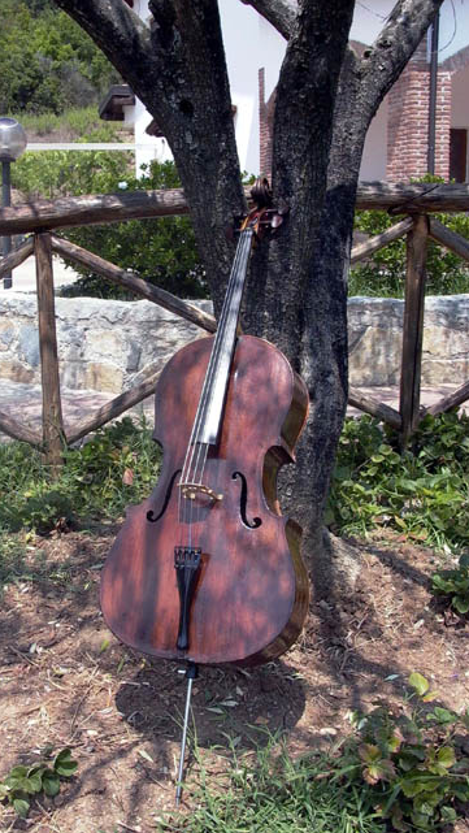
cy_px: 421
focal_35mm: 42
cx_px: 158
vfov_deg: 48.3
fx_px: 928
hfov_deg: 28.2
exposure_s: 1/559
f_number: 5.58
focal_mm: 8.19
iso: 100
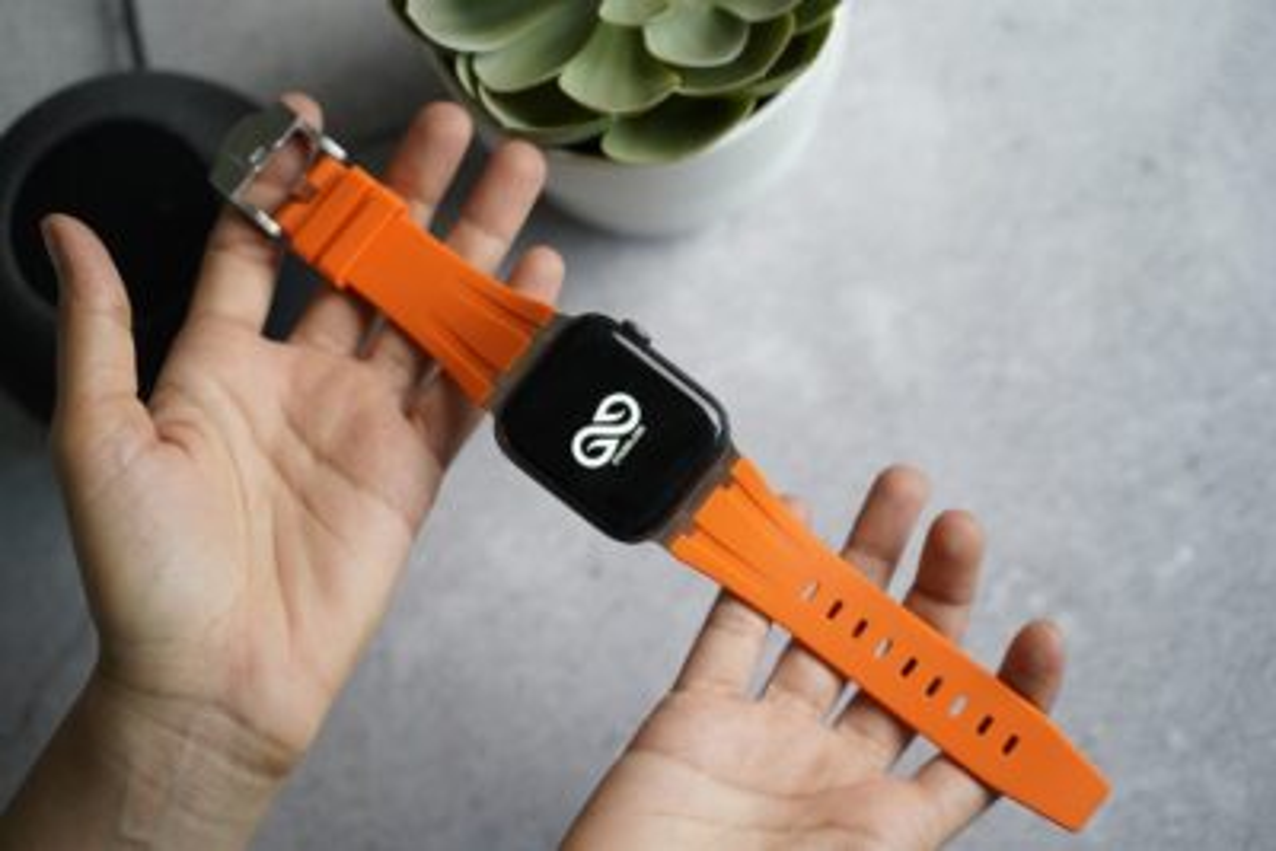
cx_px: 638
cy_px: 426
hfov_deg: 27.0
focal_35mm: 75
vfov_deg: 18.2
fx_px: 2659
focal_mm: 75
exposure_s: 1/160
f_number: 4
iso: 1600
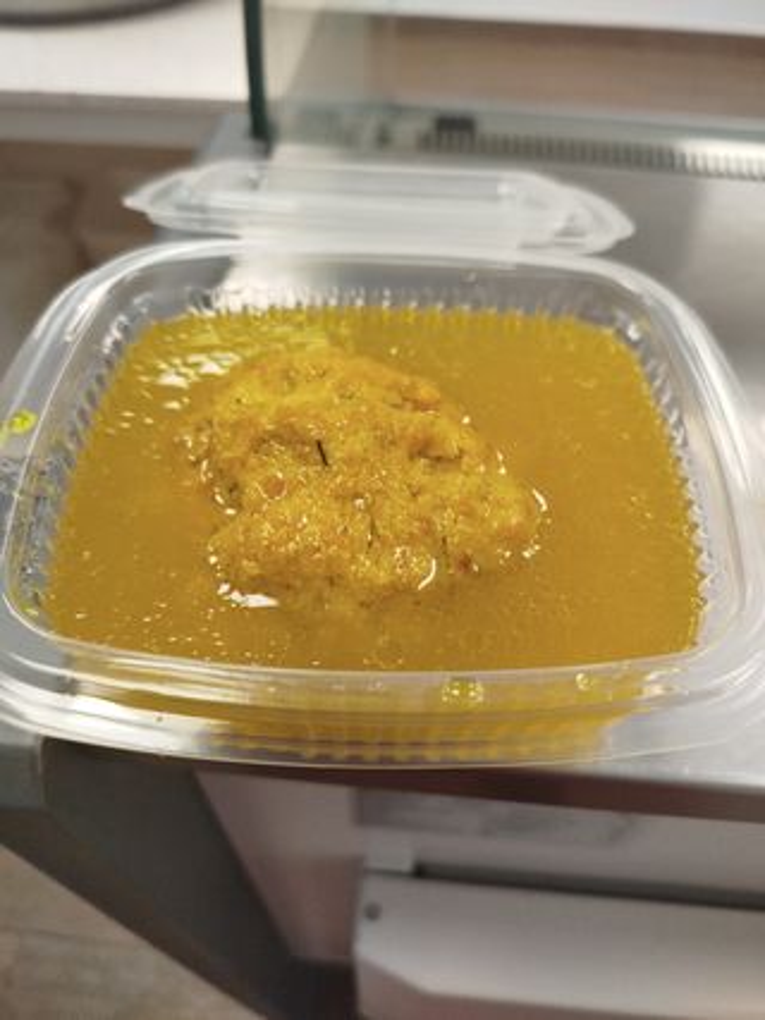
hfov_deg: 56.8
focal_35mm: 24
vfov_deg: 71.6
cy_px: 510
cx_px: 382
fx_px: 708
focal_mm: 5.31
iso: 160
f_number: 1.7
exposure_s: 1/50
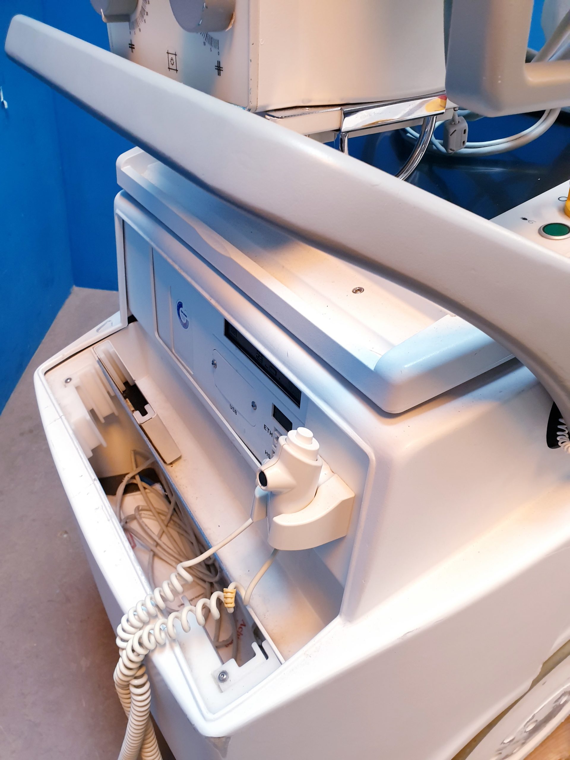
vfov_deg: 67.3
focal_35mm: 26
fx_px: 571
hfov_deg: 53.1
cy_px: 380
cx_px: 285
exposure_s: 1/50
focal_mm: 4.3
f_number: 2.4
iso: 200
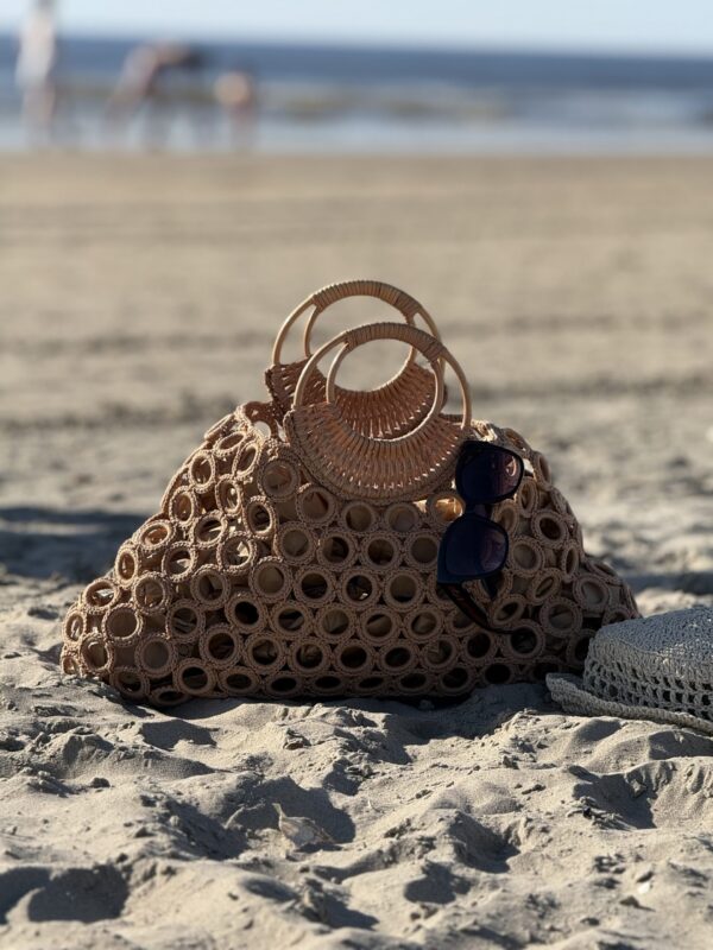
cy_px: 475
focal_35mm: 120
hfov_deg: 12.3
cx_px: 356
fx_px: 3296
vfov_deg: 16.4
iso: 64
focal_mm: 15.66
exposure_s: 1/1451
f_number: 2.8
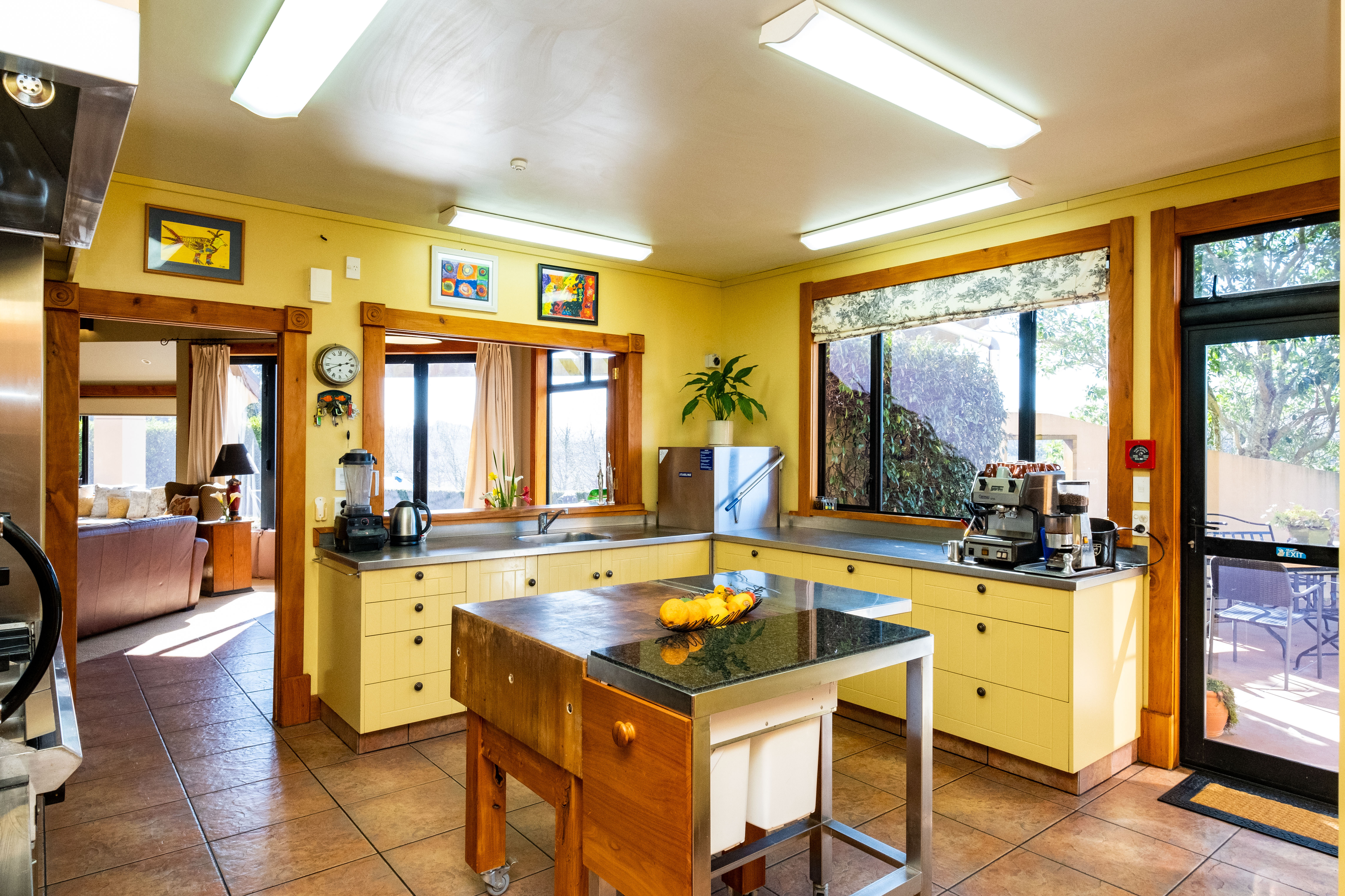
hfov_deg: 84.0
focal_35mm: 20
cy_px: 448
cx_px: 672
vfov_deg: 61.9
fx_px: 747
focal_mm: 13.2
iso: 1600
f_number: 9
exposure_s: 1/60
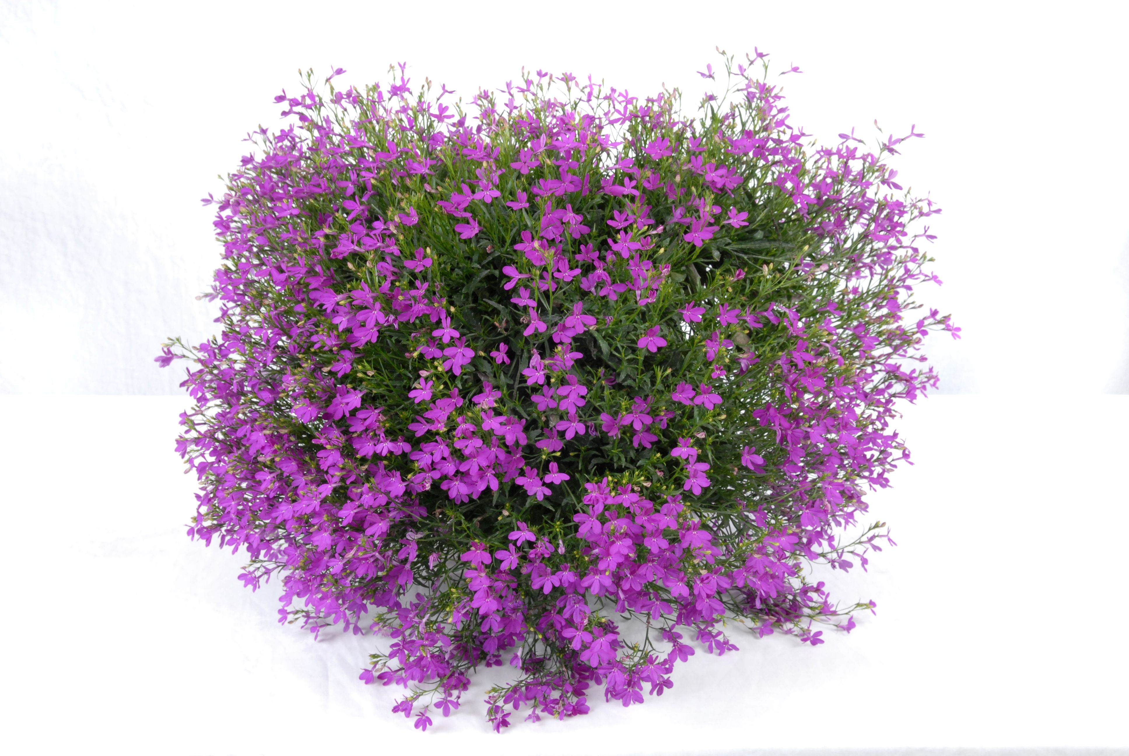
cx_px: 564
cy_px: 378
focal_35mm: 39
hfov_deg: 49.5
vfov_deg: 34.3
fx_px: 1225
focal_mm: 26
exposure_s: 1/160
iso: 400
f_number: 13
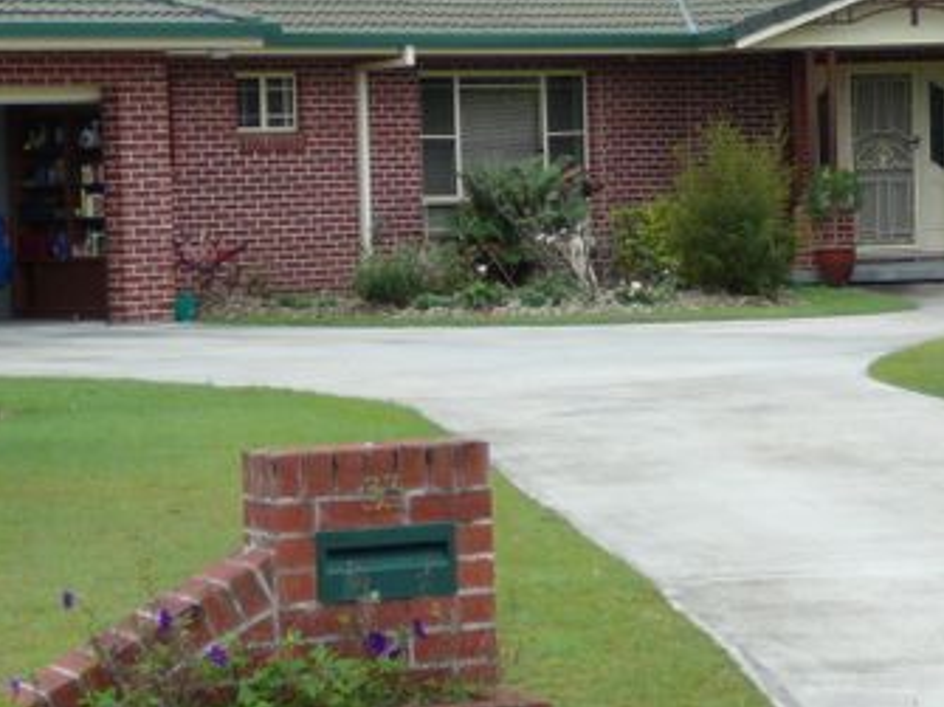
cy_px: 310
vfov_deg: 10.1
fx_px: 4007
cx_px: 552
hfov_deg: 13.4
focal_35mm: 147
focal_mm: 12.2
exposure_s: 1/250
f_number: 3.8
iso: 80
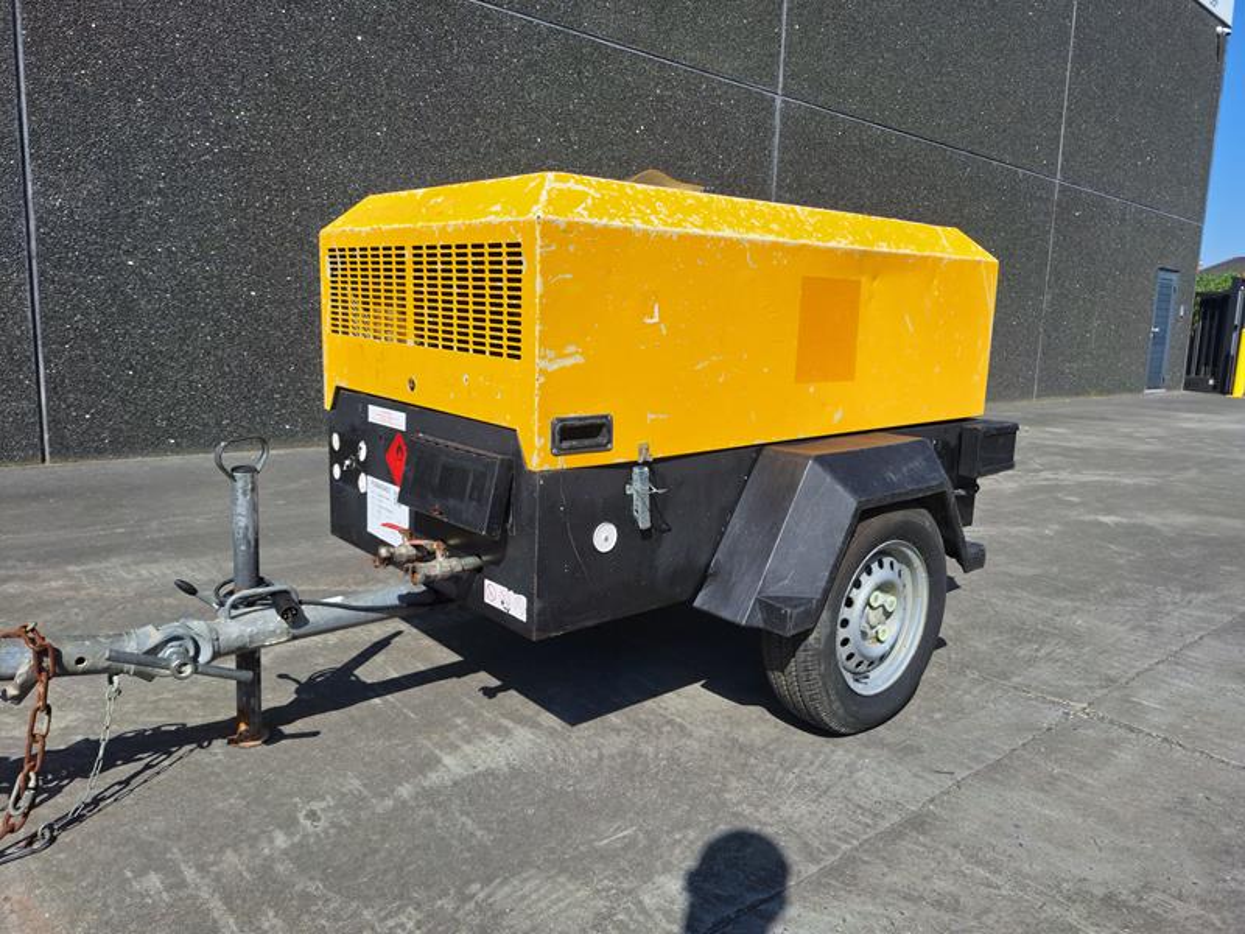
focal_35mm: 23
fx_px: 827
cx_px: 622
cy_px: 467
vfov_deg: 58.9
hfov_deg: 73.9
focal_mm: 5.54
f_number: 1.8
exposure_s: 1/2347
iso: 40
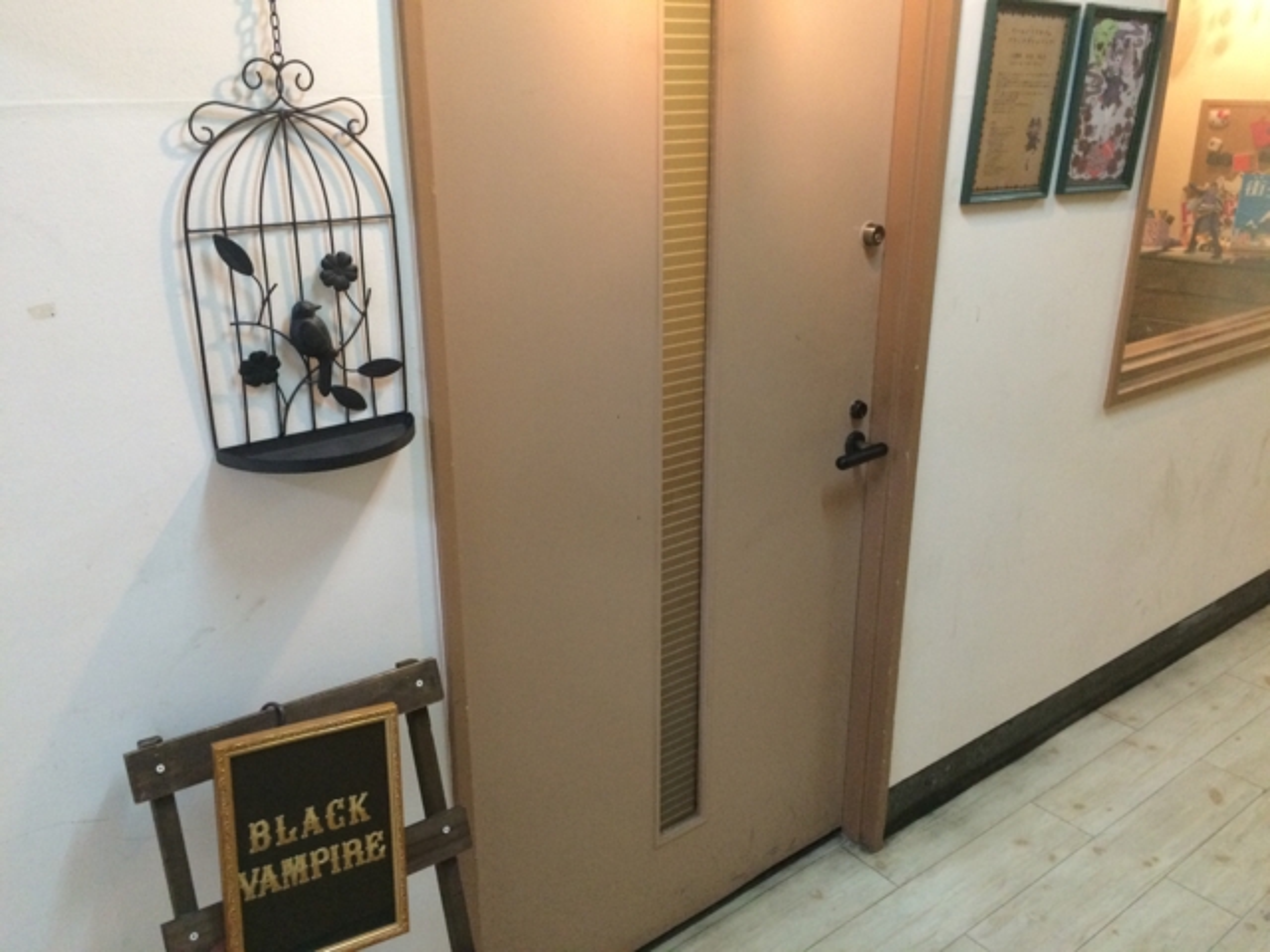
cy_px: 476
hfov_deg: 61.7
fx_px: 1064
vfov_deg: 48.2
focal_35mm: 29
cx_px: 635
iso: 250
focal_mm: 4.15
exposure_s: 1/30
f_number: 2.2
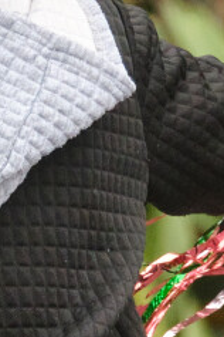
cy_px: 670
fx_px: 17965
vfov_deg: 1.1
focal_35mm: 1925
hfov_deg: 0.7
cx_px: -74
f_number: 7.1
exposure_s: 1/500
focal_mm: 179.1
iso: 1600
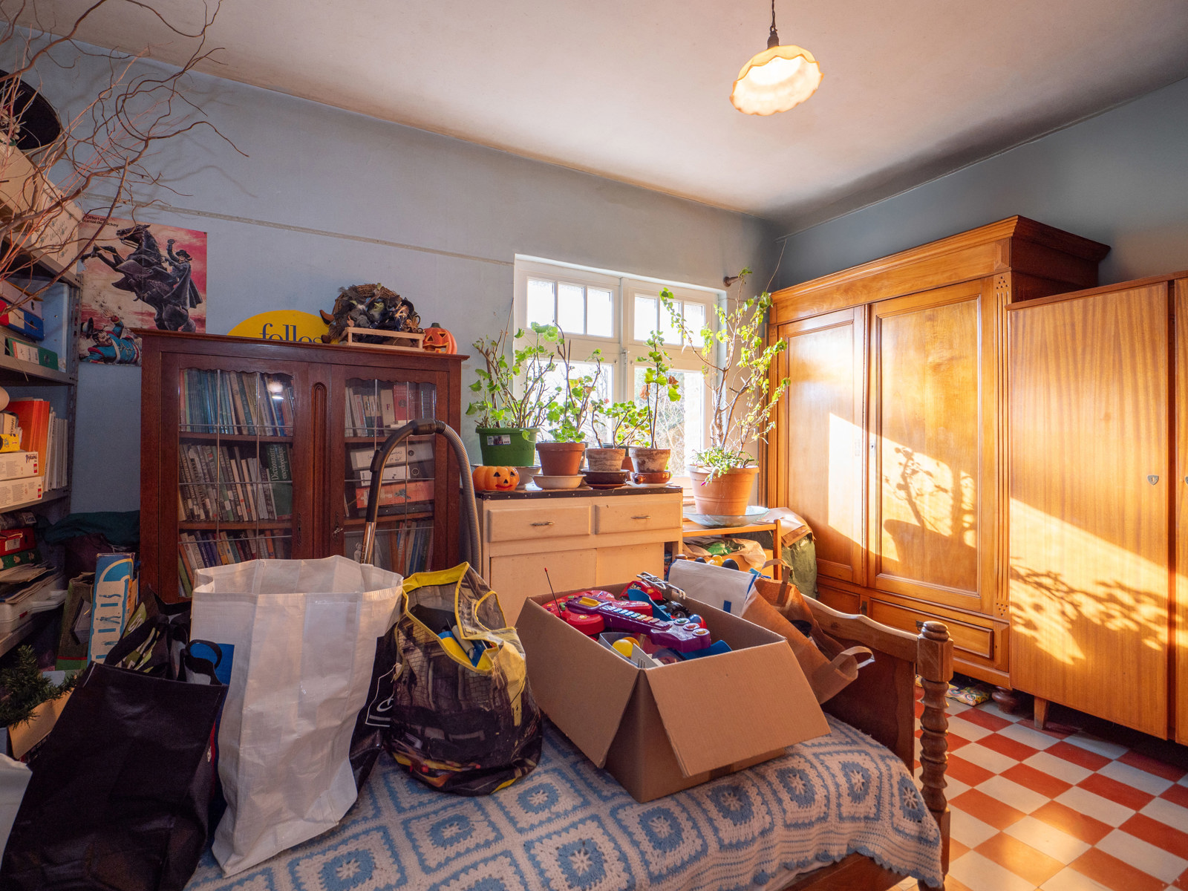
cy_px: 446
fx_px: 549
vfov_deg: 78.1
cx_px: 594
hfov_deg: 94.5
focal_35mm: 16
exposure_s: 1/60
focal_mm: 8
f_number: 4
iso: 200
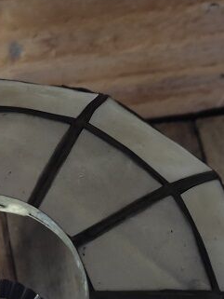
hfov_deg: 17.6
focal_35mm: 81
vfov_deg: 23.5
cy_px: 265
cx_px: -20
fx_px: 698
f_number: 1.79
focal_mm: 4.74
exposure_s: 1/33
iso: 349
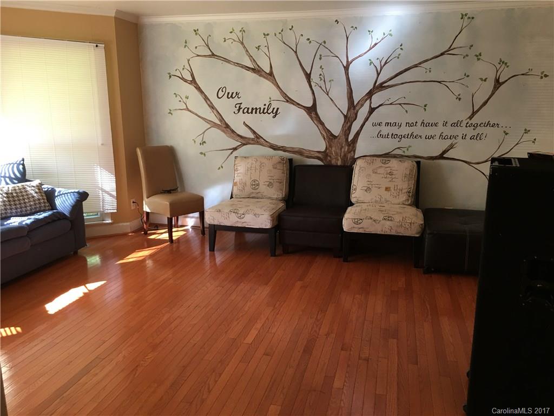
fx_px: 464
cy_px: 208
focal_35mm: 29
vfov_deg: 48.2
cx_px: 277
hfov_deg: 61.7
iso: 32
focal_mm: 4.15
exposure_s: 1/15
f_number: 2.2
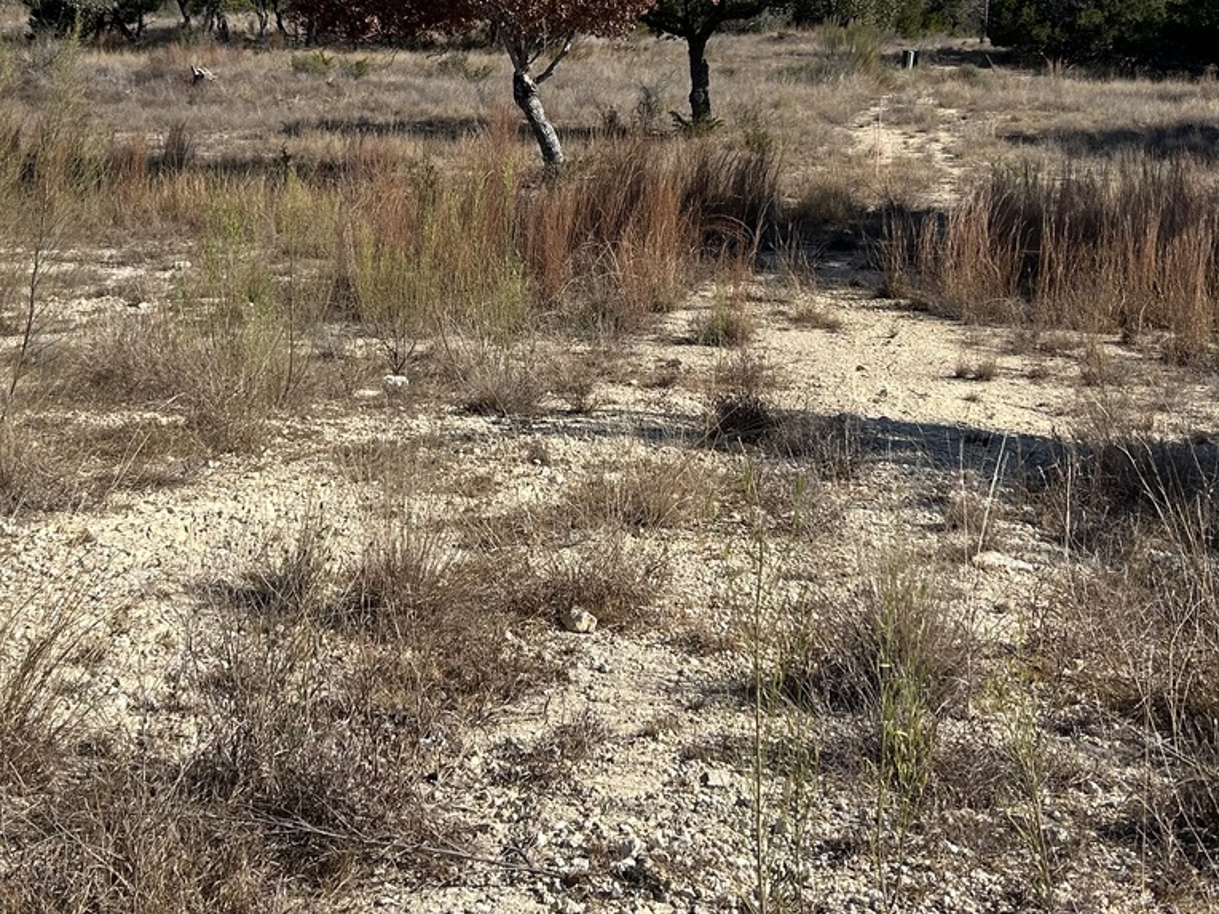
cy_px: 131
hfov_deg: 38.7
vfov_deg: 28.8
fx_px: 1726
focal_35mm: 49
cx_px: 482
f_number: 1.5
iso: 50
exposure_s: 1/4444
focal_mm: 5.7
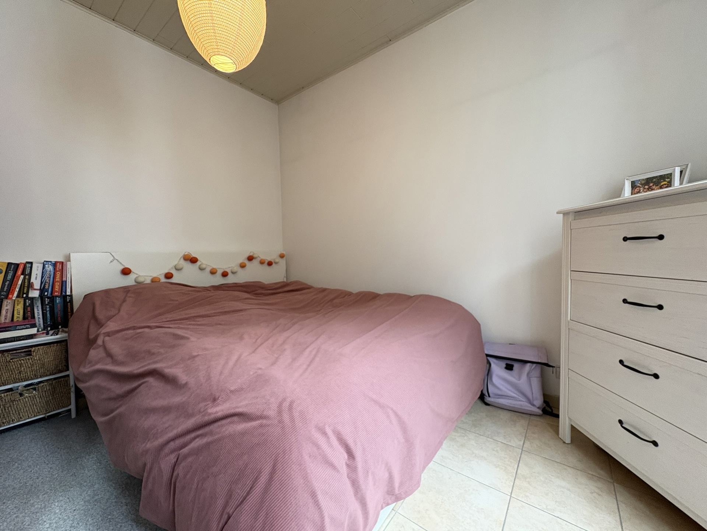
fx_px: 286
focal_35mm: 14
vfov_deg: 85.7
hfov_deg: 102.1
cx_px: 354
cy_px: 266
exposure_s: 1/50
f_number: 2.2
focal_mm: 2.22
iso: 320
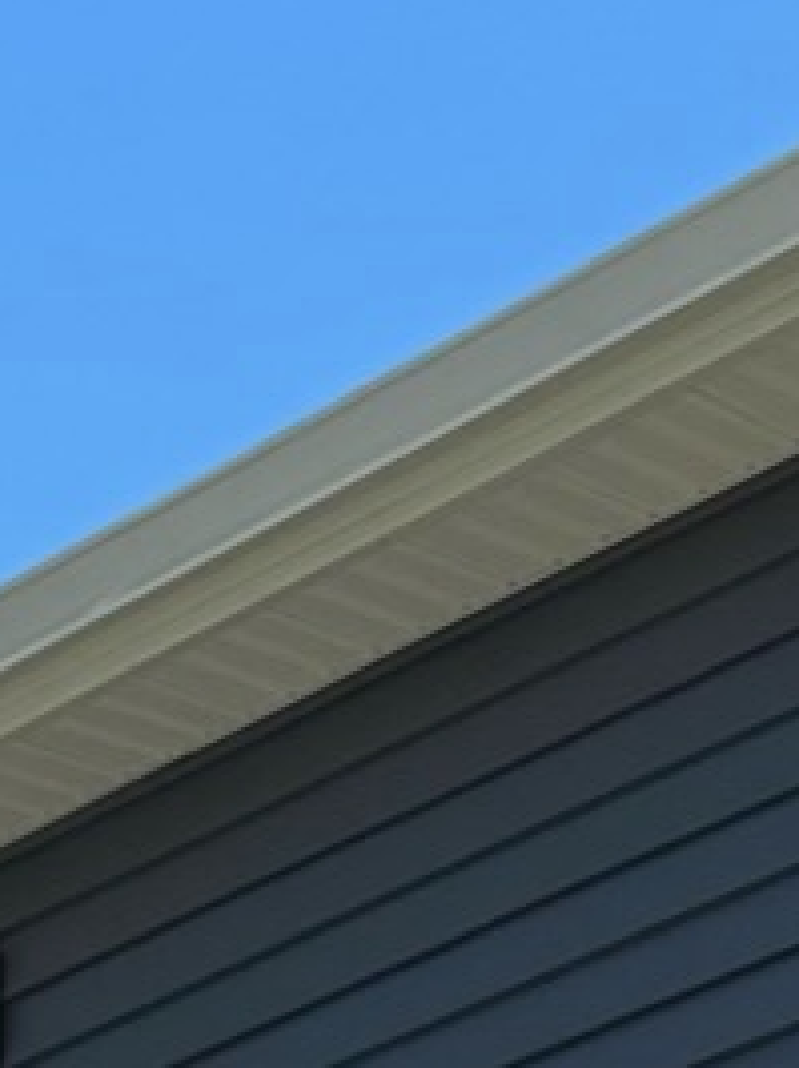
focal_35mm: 185
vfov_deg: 8.7
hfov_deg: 7.9
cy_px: 3254
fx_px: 5703
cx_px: -406
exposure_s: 1/4184
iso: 80
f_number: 1.78
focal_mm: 6.86
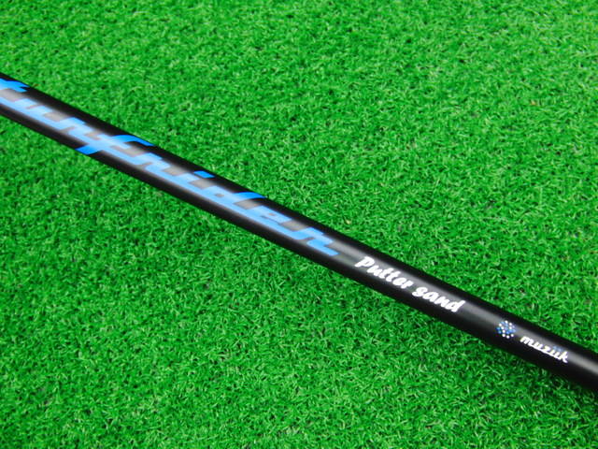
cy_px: 224
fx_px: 639
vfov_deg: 38.7
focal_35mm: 37
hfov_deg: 50.1
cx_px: 299
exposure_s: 1/25
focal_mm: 6.42
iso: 400
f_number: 3.6
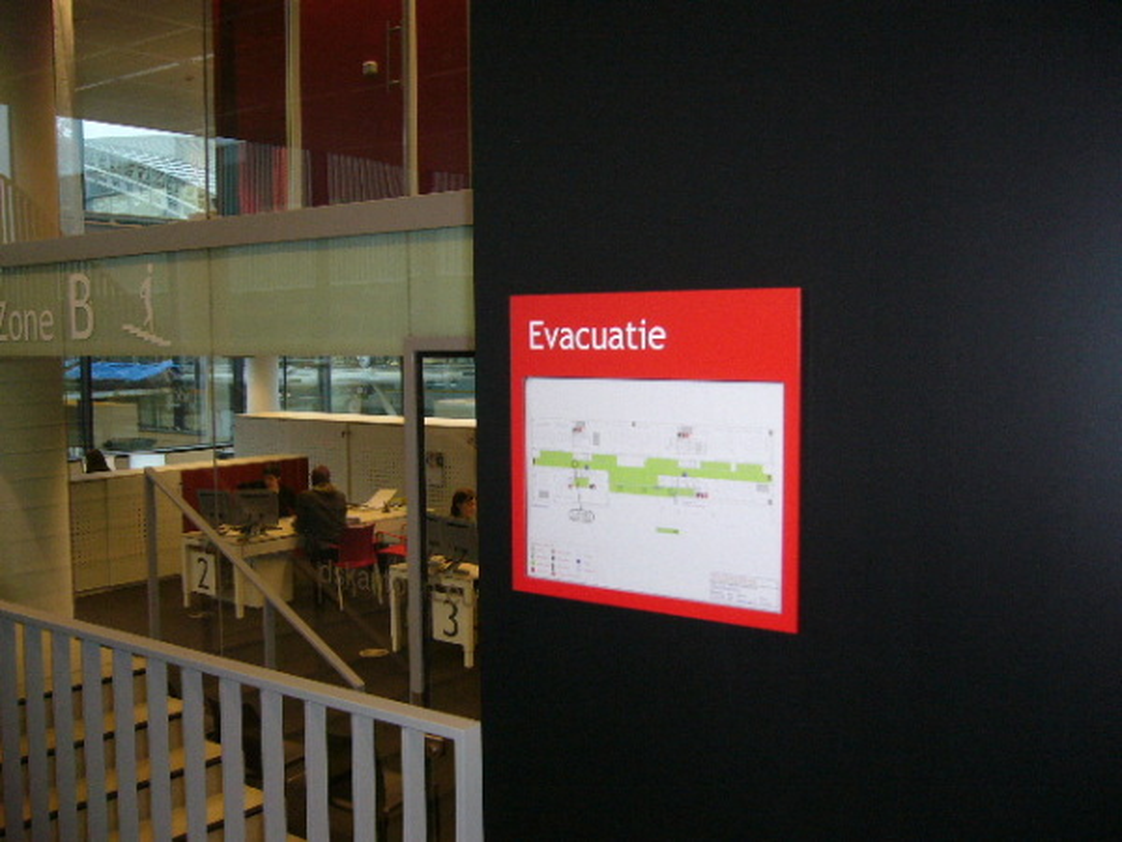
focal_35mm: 35
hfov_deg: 52.6
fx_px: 1134
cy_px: 421
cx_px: 561
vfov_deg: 40.7
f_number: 2.8
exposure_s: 1/60
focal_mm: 5.8
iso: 160
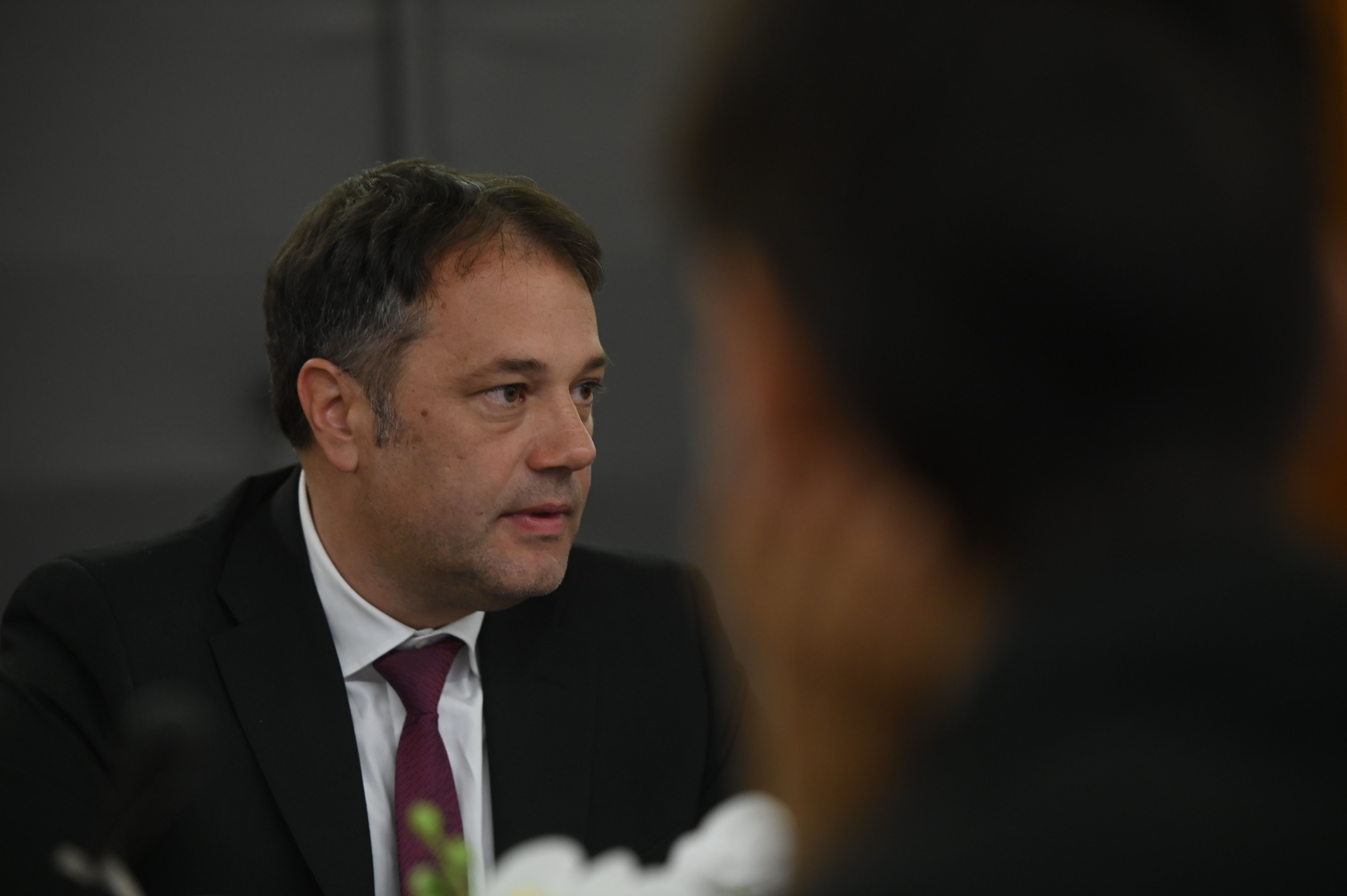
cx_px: 674
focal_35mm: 135
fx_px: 5048
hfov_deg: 15.2
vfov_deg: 10.1
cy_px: 448
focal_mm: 135
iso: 2000
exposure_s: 1/125
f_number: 3.5
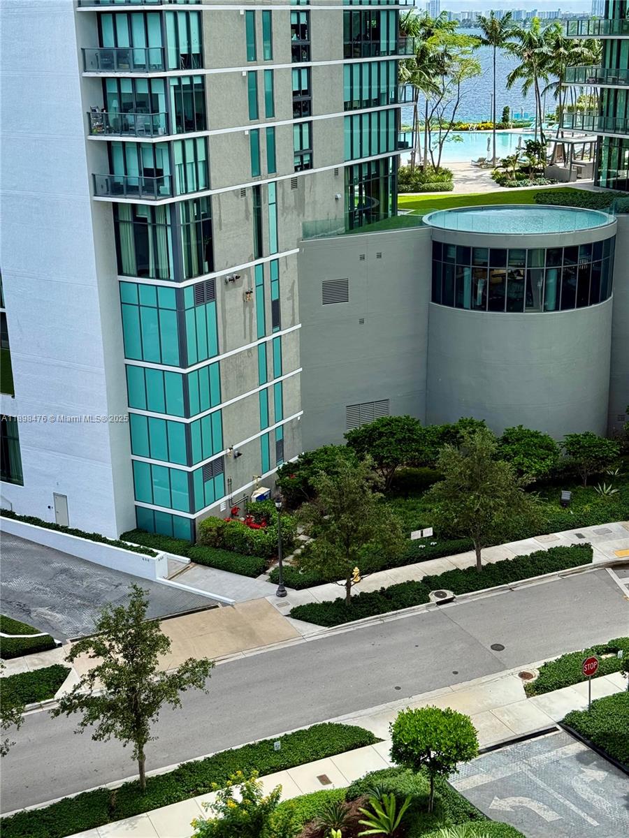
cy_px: 419
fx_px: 1163
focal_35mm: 48
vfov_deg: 39.7
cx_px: 314
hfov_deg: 30.3
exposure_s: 1/1377
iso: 64
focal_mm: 6.76
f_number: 1.78
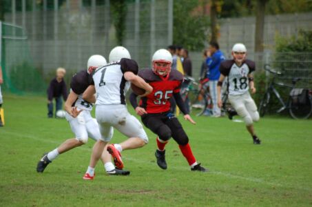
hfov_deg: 6.3
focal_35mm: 330
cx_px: 156
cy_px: 104
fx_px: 2854
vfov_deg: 4.1
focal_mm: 220
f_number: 5.3
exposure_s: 1/800
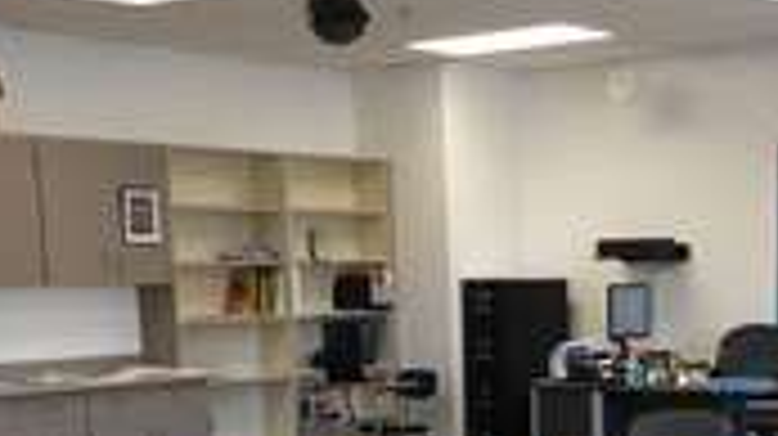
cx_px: 567
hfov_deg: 28.6
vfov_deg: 15.8
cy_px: 530
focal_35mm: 73
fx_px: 1505
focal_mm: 4.15
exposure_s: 1/15
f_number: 2.2
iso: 25
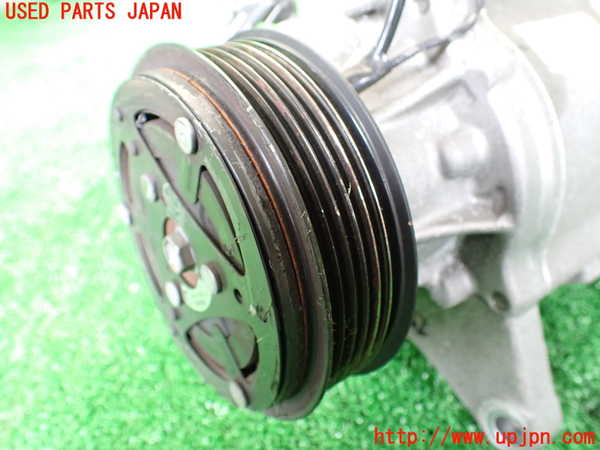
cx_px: 300
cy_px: 225
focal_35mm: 30
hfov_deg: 60.0
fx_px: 520
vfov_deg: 46.8
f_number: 2.3
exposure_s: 1/125
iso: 800
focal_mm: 5.4
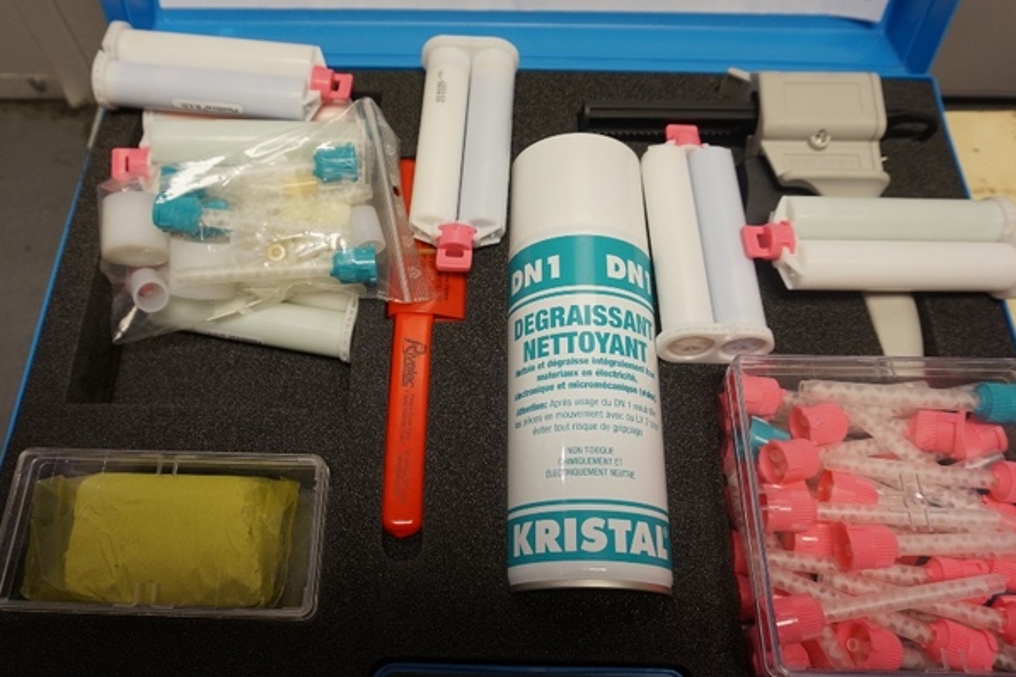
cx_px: 464
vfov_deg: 44.9
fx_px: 818
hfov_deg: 63.6
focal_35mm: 29
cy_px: 319
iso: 400
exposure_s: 1/60
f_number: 4
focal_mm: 16
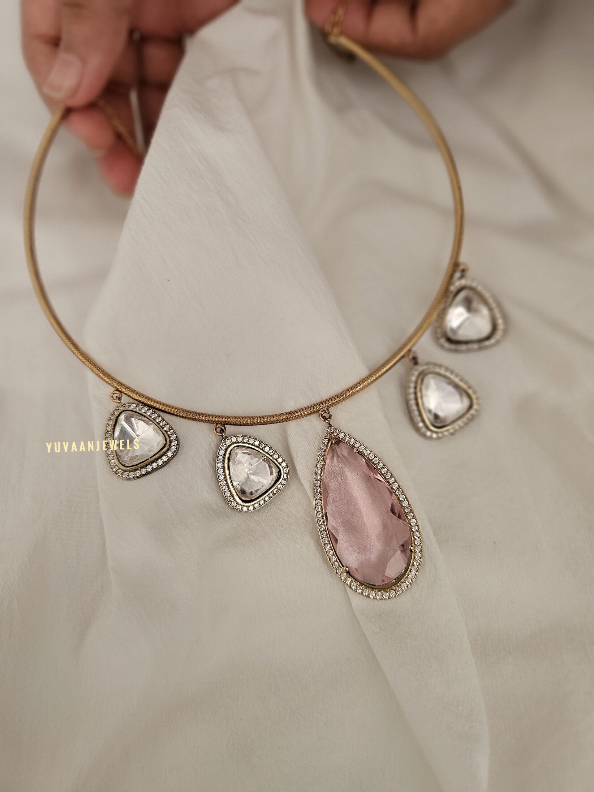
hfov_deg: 58.9
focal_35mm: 23
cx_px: 297
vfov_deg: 73.9
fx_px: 526
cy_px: 396
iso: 200
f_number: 1.7
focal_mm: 6.3
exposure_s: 1/120
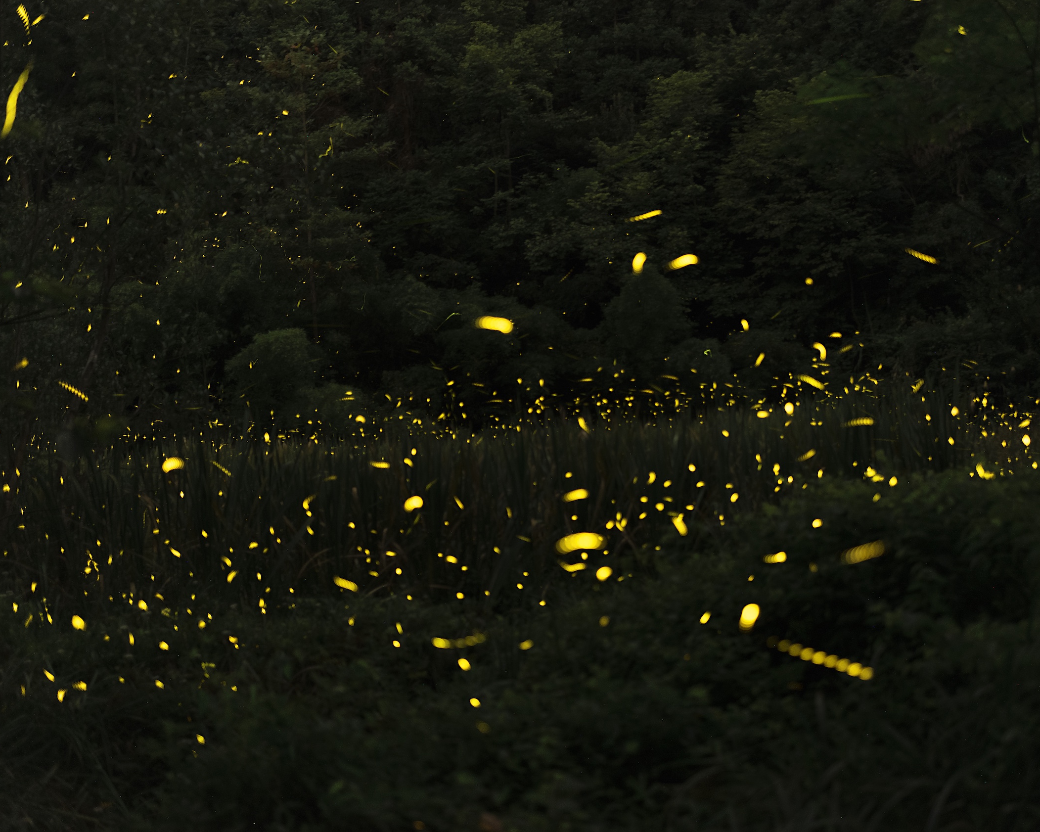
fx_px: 1231
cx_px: 580
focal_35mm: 40
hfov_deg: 45.7
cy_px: 421
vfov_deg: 37.3
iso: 1000
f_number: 1.8
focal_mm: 35
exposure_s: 30
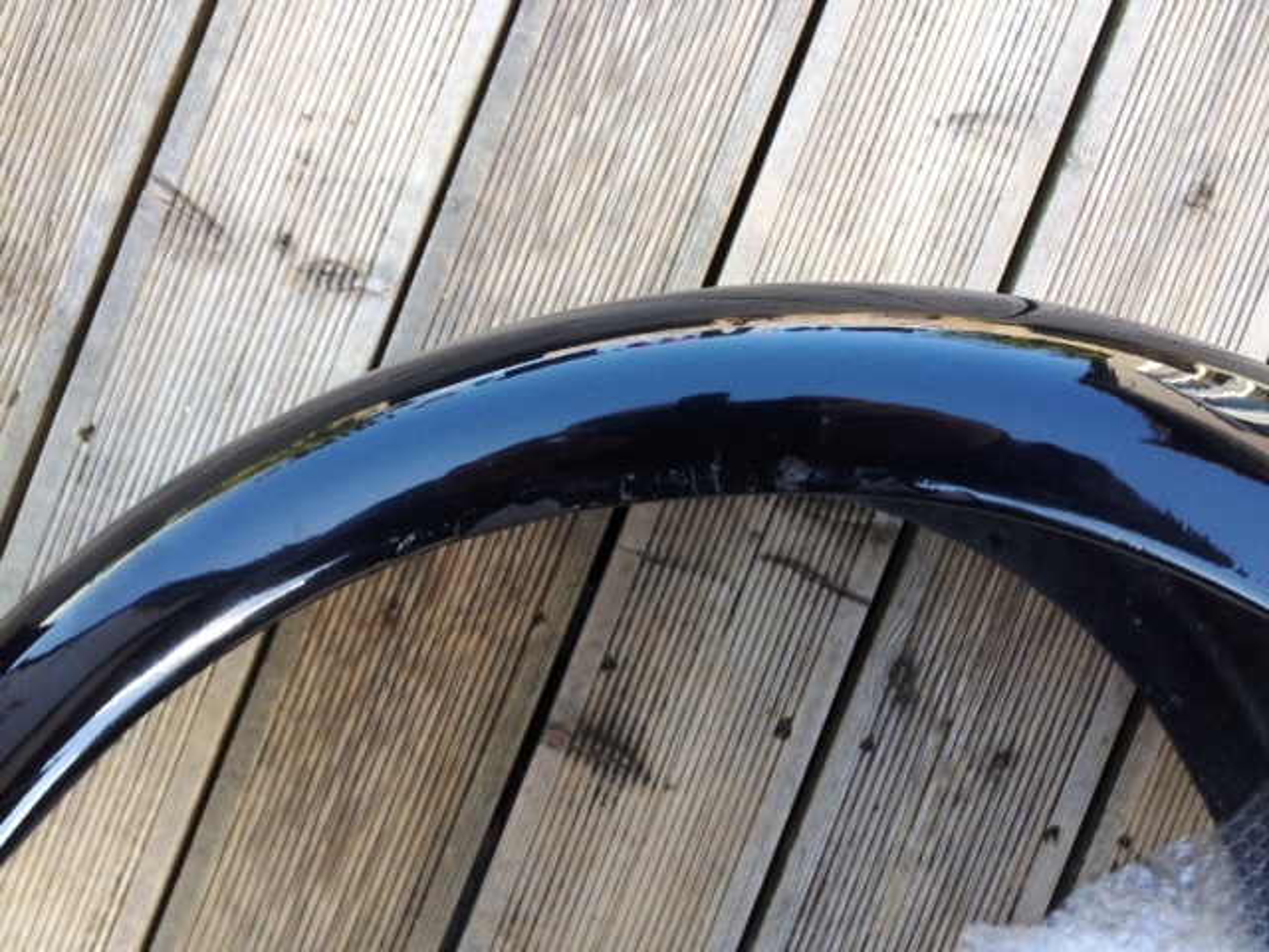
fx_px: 1283
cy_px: 476
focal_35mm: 35
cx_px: 634
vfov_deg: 40.7
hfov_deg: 52.6
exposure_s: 1/60
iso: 50
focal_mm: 4.28
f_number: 2.4
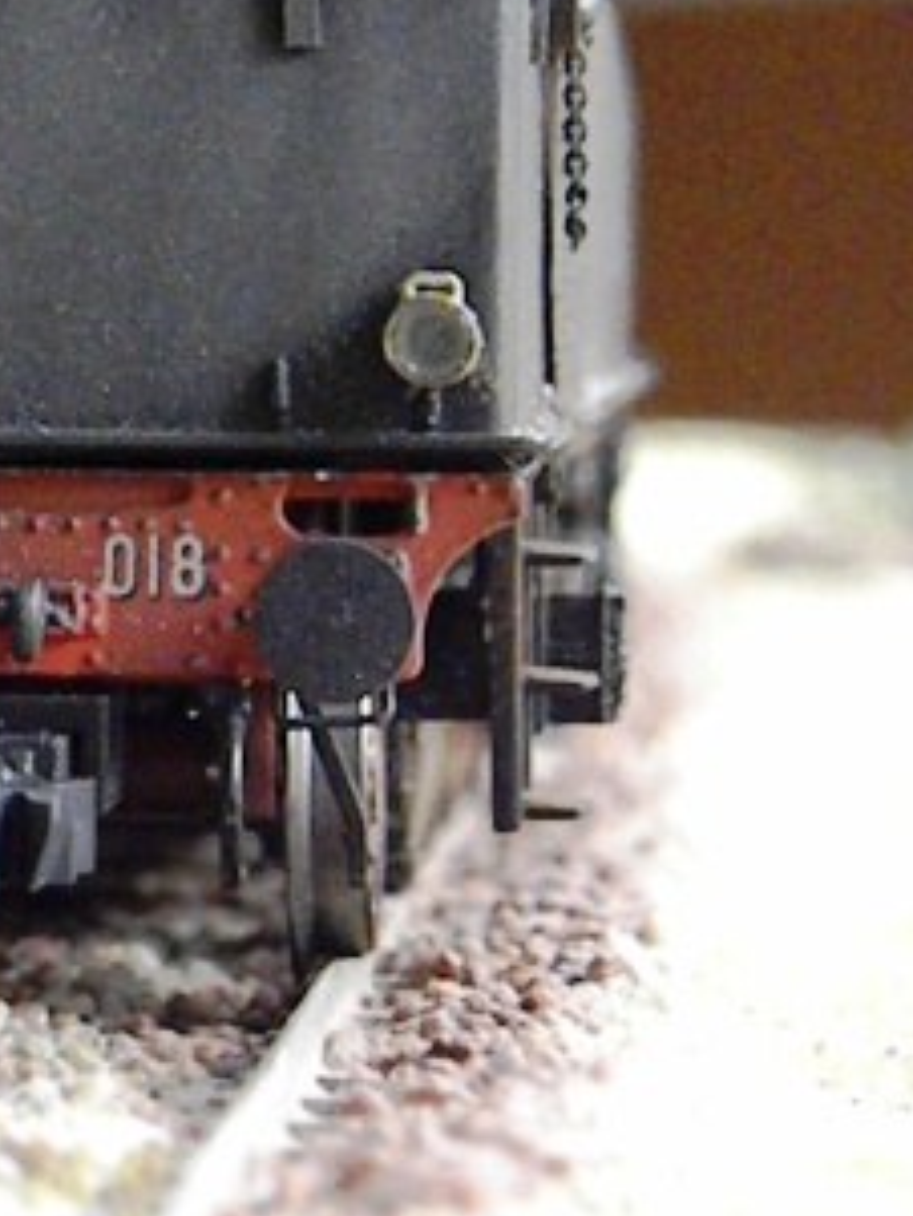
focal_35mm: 250
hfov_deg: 5.9
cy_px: 513
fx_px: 8785
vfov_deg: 7.9
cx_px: -4
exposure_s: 1/245
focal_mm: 16.9
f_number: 4
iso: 1470
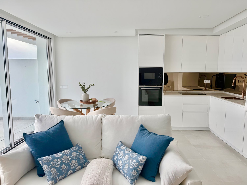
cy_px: 92
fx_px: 171
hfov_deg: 71.6
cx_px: 124
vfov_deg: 56.8
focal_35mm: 24
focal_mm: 6.76
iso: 80
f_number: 1.78
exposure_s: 1/632
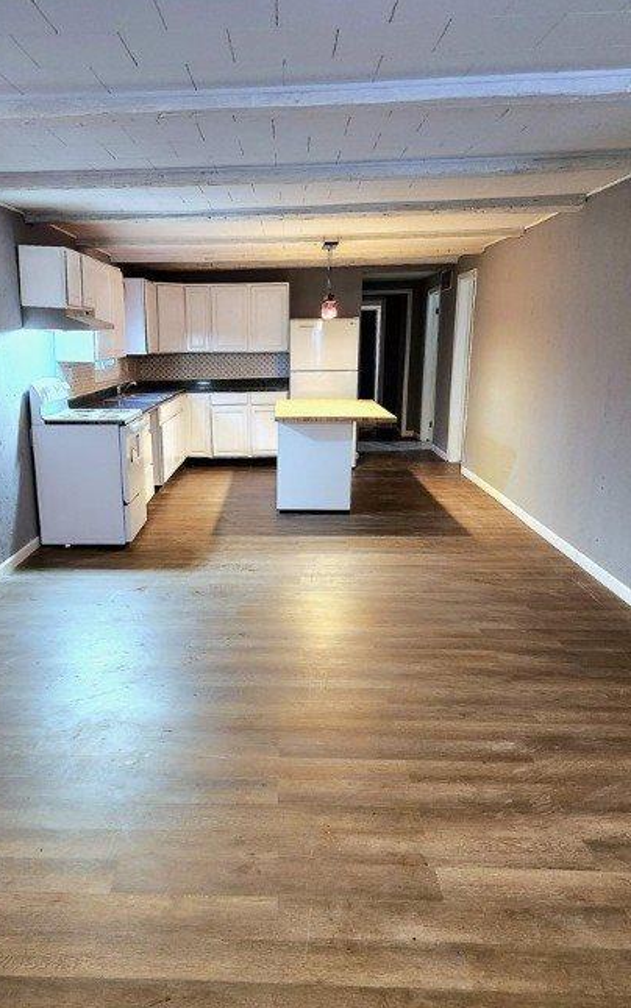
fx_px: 798
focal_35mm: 29
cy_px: 560
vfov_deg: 64.4
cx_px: 231
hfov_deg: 42.8
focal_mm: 5.4
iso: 640
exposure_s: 1/60.2
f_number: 1.8
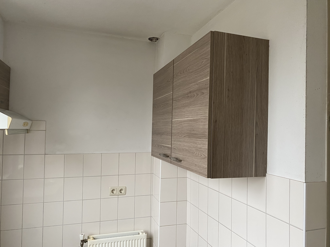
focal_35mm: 26
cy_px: 124
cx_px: 165
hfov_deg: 67.3
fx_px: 248
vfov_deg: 53.1
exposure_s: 1/78
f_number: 1.8
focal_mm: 4.25
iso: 125
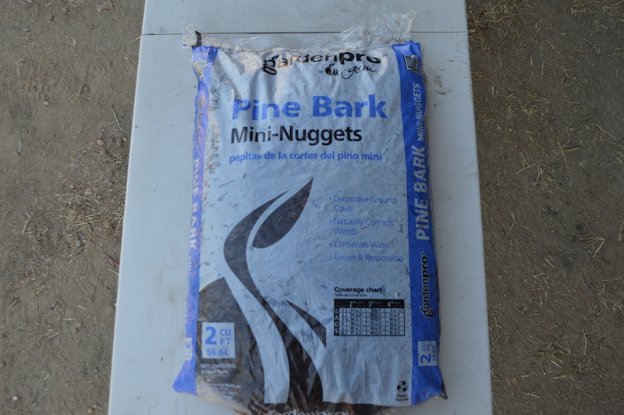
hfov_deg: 62.0
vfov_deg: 43.5
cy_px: 208
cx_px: 312
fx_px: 520
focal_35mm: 30
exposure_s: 1/125
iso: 200
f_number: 5.6
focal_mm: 20
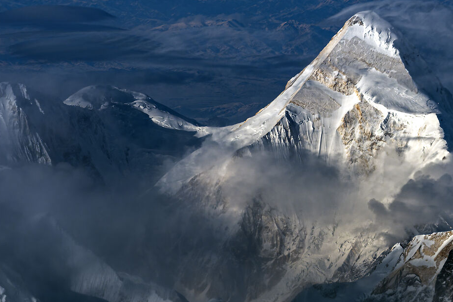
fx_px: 6518
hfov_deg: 4.0
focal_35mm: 518
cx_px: 431
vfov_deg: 2.7
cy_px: 289
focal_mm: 200
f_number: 6.3
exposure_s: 1/1250
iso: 100
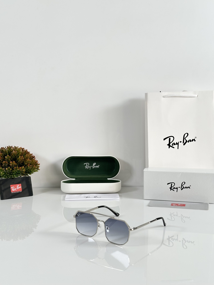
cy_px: 142
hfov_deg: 30.3
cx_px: 107
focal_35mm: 48
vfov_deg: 39.7
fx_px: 396
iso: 50
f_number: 1.78
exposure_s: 1/121
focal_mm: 6.86
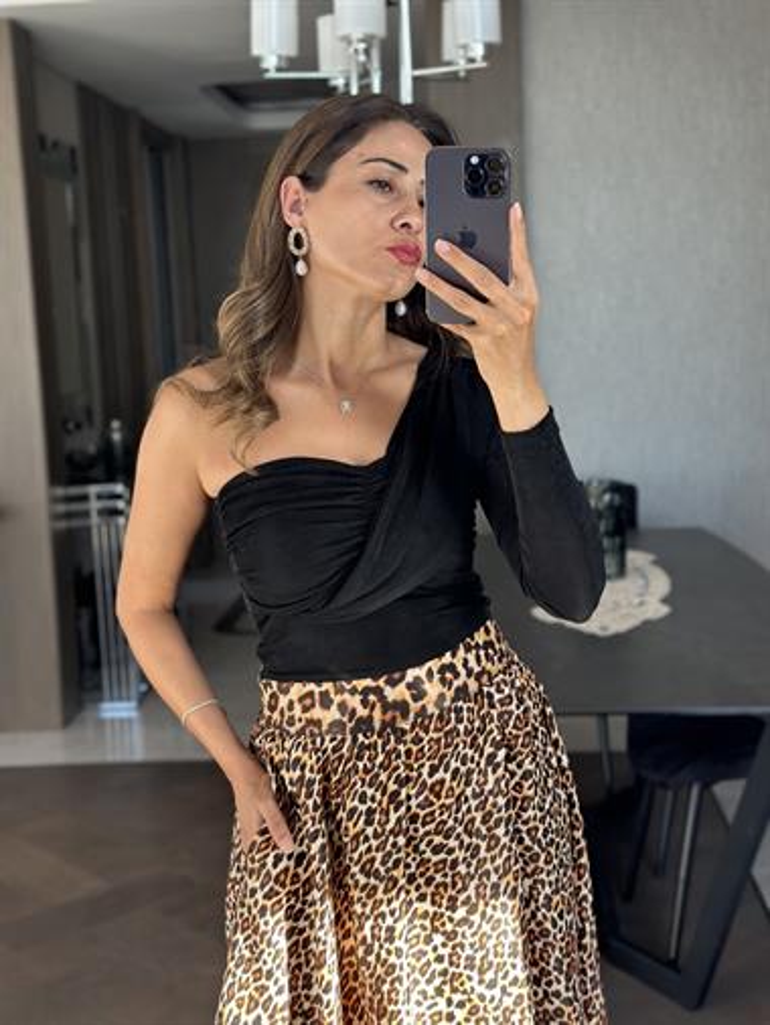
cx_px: 385
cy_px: 512
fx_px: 1422
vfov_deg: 39.6
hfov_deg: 30.3
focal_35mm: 48
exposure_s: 1/147
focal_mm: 6.86
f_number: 1.78
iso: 64
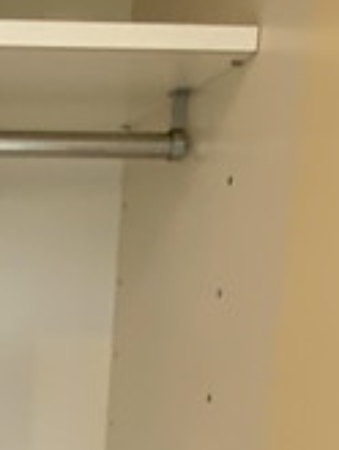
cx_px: -33
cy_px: 513
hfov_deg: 22.1
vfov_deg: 27.7
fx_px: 822
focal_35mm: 63
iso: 125
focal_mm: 1.54
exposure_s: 1/50
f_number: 2.4
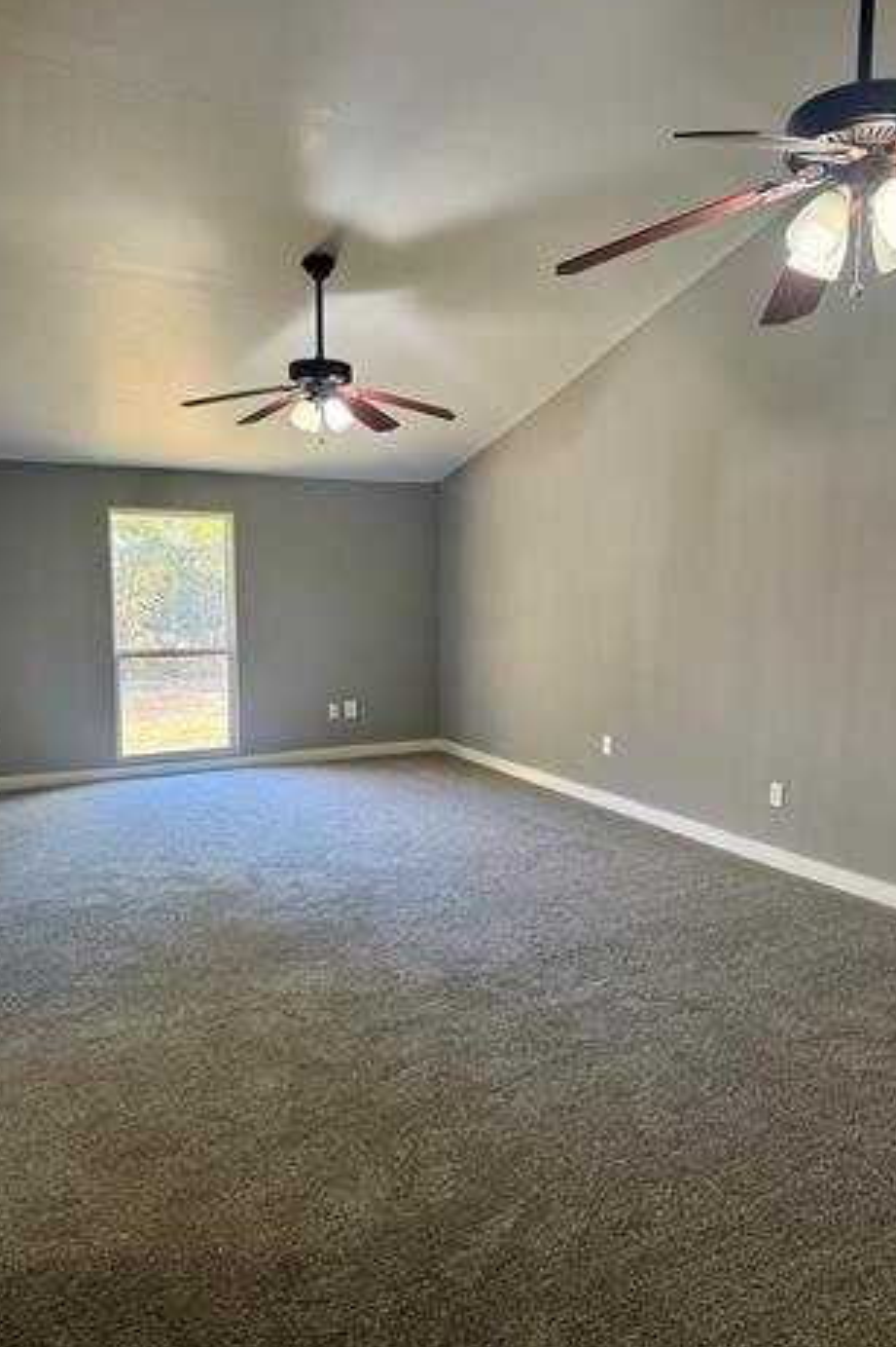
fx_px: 971
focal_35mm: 26
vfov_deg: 69.4
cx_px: 455
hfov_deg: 49.5
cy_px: 663
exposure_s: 1/60
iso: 160
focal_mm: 6.76
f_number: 1.78
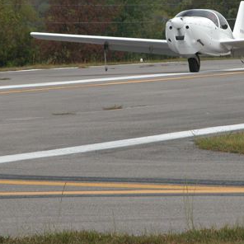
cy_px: 58
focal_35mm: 462
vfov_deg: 3.8
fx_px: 3684
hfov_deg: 3.8
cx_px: 194
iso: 200
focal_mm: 61.5
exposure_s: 1/669
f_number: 6.6
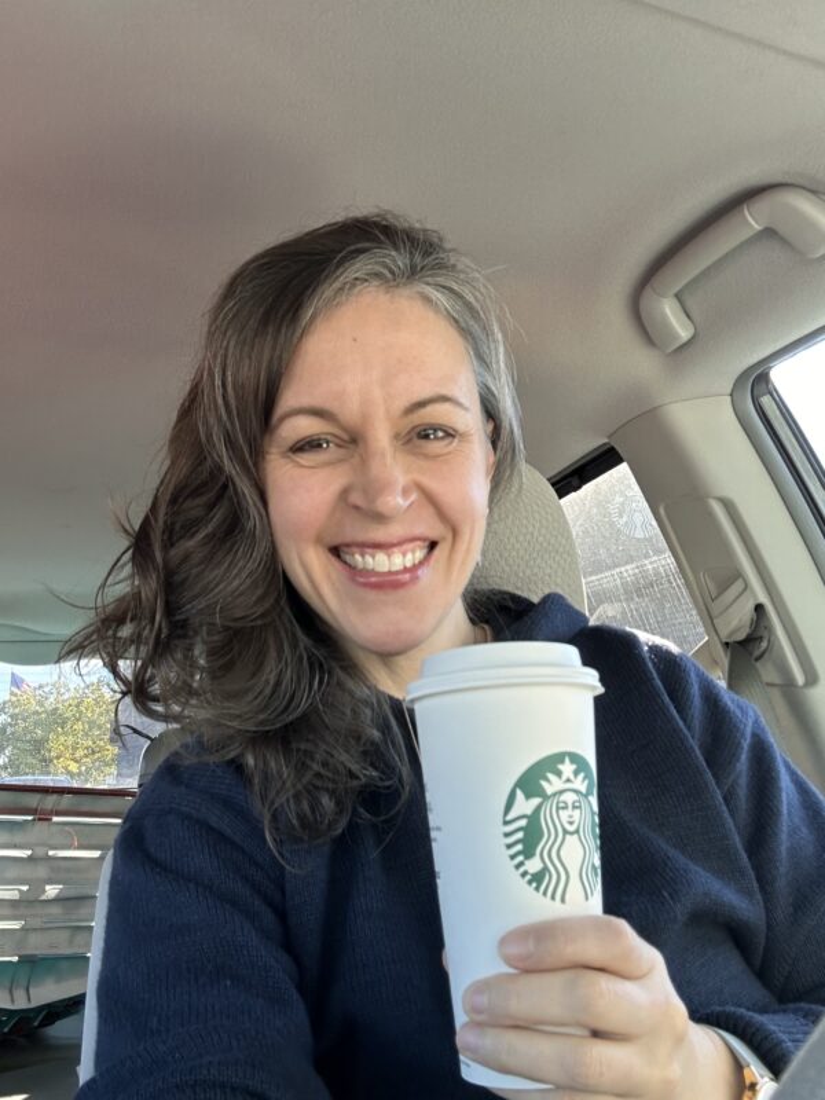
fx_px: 953
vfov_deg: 60.0
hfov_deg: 46.8
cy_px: 550
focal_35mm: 30
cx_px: 412
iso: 50
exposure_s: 1/121
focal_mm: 2.69
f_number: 1.9
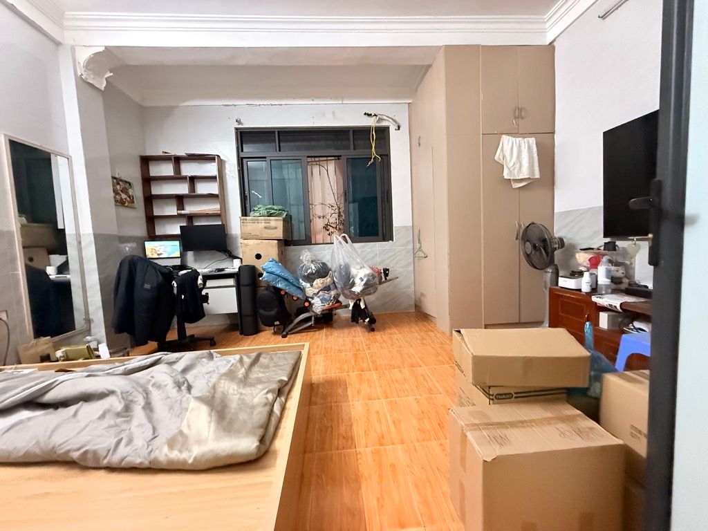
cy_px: 266
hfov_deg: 102.1
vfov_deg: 85.7
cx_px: 354
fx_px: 286
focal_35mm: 14
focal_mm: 2.22
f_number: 2.2
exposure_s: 1/33
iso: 1250
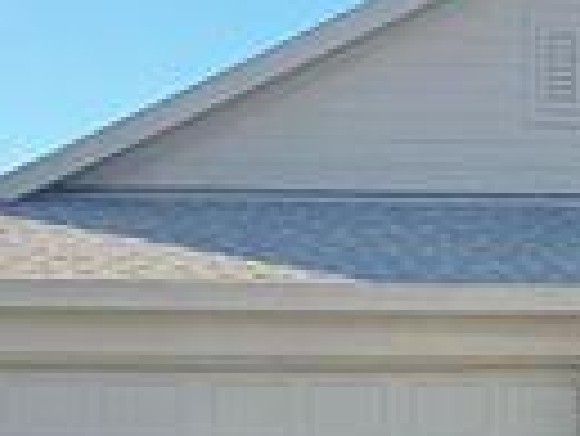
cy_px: 510
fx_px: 1560
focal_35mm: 93
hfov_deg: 20.4
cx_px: 580
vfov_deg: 15.4
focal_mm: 6.76
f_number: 1.78
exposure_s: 1/700
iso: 80
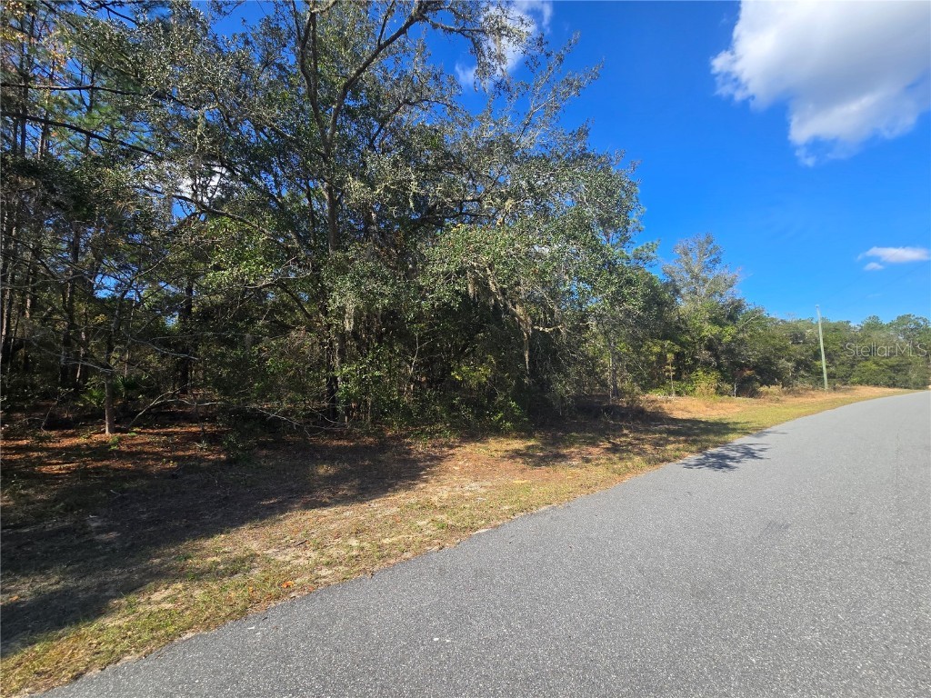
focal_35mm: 13
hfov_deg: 106.2
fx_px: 350
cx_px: 466
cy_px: 349
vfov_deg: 89.9
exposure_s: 1/1000
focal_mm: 2.2
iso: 50
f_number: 2.2
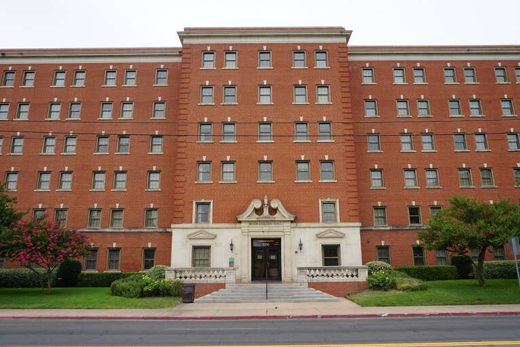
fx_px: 361
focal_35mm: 25
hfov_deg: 71.5
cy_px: 174
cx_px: 266
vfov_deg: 51.3
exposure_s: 1/100
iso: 100
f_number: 10
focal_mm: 16
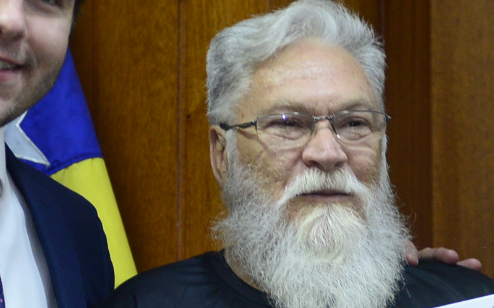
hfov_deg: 9.8
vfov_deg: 6.1
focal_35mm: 215
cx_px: 320
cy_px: 375
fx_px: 2894
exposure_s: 1/125
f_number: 3.2
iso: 2000
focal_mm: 56
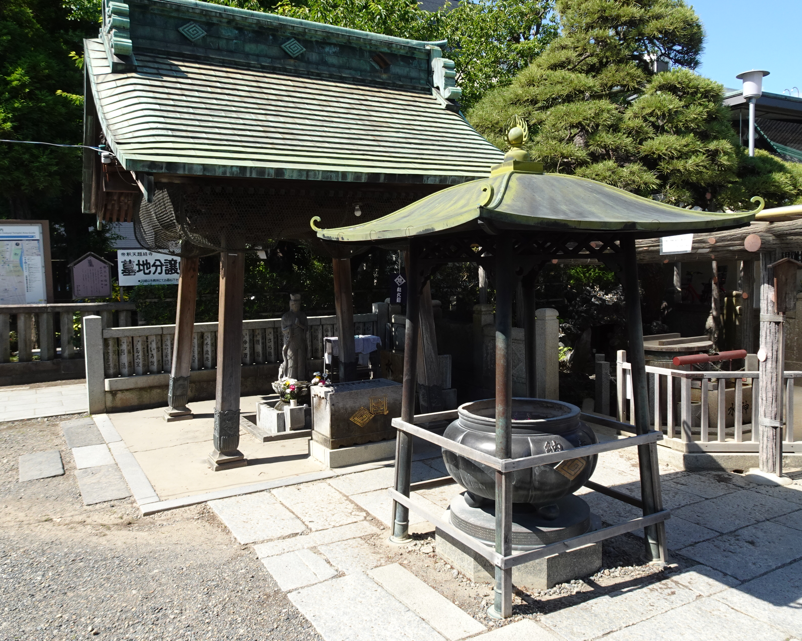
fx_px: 641
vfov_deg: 53.2
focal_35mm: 27
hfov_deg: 64.0
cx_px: 420
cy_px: 306
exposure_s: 1/500
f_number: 3.5
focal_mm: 4.25
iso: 100
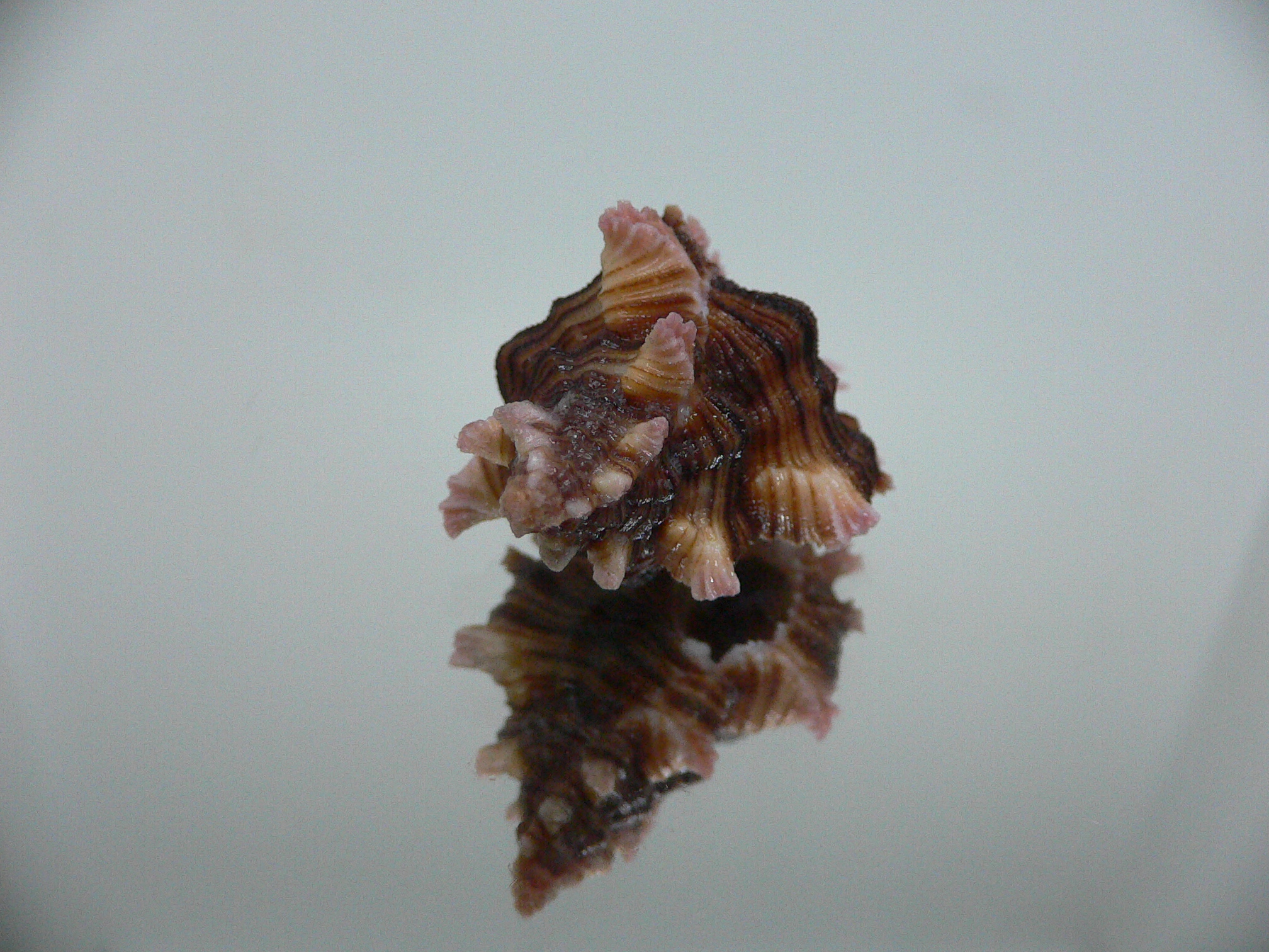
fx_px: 1283
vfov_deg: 40.7
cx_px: 634
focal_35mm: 35
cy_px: 476
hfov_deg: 52.6
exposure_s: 1/50
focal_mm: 4.6
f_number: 2.8
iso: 200
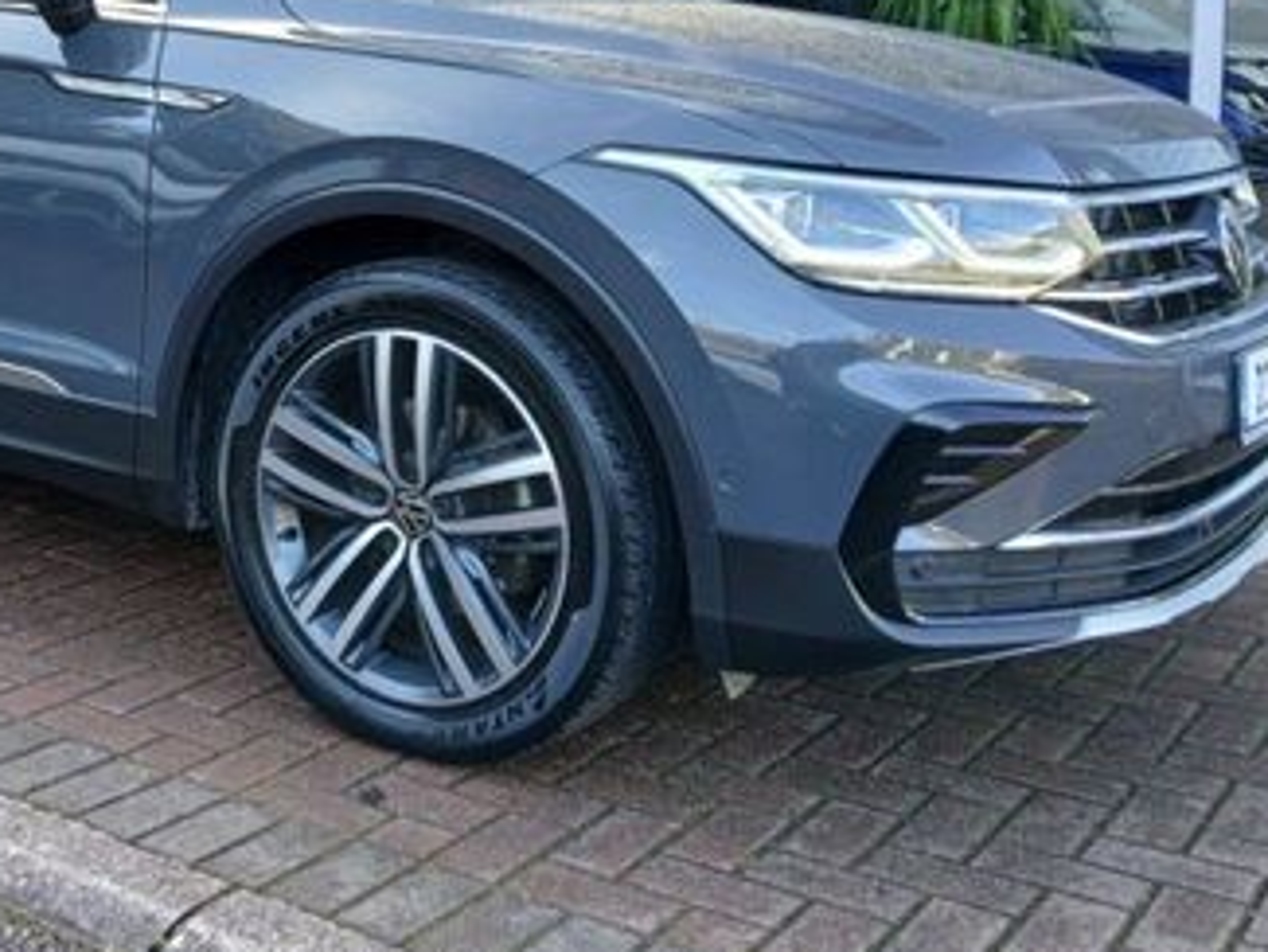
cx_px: 261
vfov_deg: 29.6
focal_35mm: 48
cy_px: 203
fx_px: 1759
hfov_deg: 38.2
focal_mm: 3.98
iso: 25
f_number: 1.8
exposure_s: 1/50
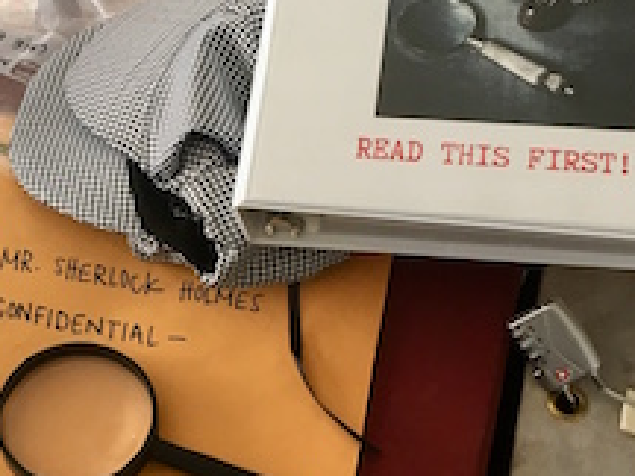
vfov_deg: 19.9
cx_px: 188
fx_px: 1357
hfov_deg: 26.1
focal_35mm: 74
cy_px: 307
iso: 64
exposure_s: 1/30
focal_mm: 4.15
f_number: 2.2
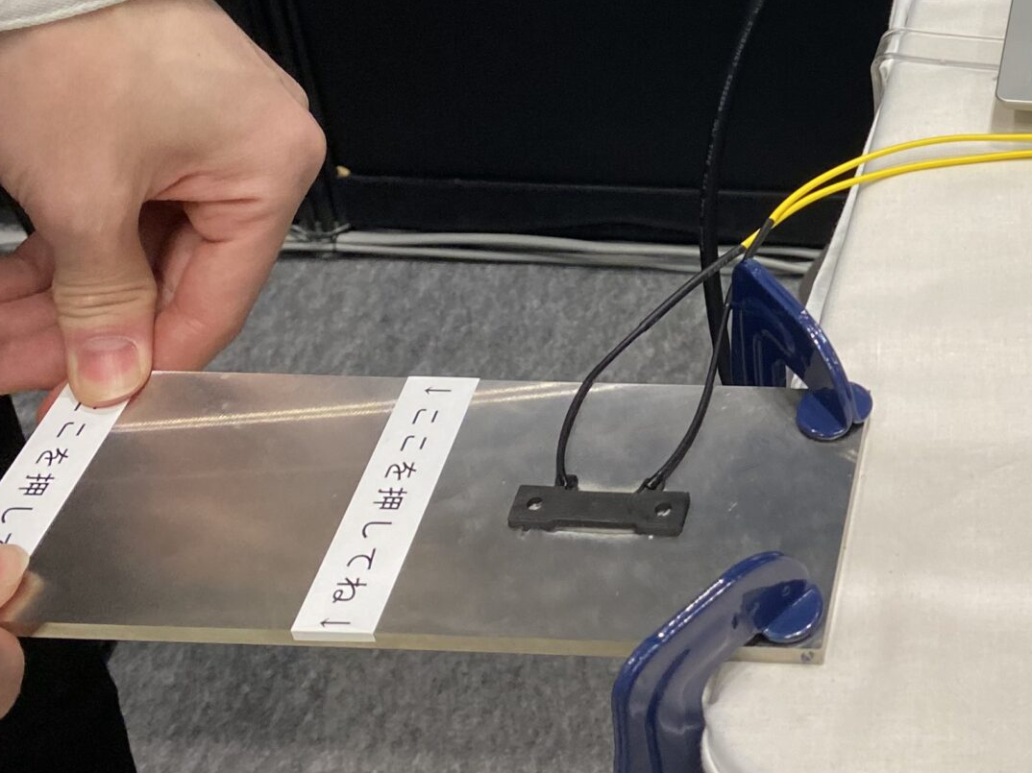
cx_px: 1084
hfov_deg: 28.8
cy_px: -44
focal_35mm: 62
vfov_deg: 22.5
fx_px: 1848
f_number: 1.8
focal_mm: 4.25
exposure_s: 1/120
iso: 125
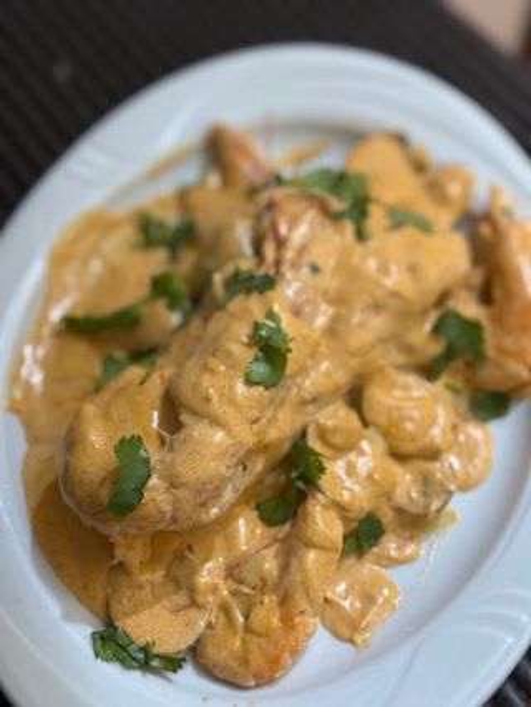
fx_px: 981
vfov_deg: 39.6
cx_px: 266
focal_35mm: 48
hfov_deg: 30.3
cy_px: 354
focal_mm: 6.76
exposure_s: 1/33
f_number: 1.78
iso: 250
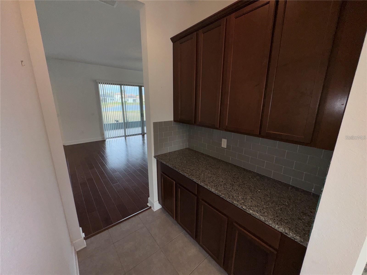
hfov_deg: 102.1
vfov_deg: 85.7
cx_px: 184
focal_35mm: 14
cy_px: 138
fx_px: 148
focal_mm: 2.22
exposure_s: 1/122
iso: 40
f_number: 2.2
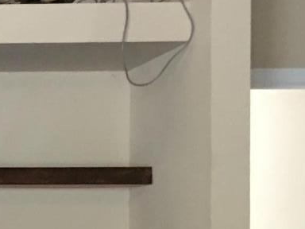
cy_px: 257
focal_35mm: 151
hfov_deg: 11.2
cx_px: -392
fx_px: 1330
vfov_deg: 9.7
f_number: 2.2
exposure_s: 1/17
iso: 80
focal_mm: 4.15
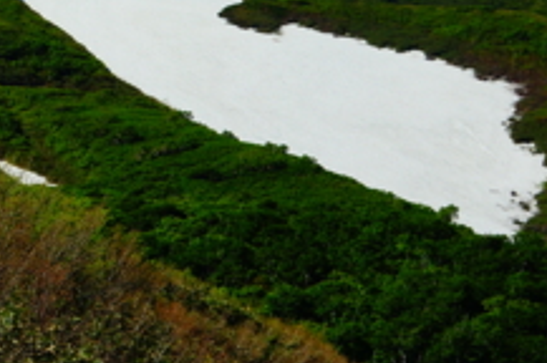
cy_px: -57
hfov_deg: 13.0
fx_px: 2352
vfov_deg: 8.7
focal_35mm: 155
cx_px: -45
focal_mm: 28
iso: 100
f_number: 8
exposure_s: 1/640
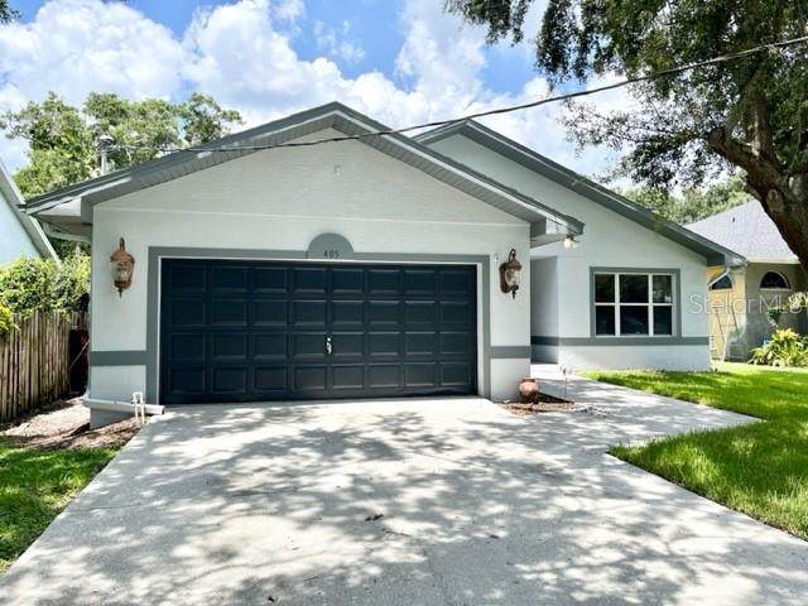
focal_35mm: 26
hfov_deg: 67.3
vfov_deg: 53.1
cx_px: 404
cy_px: 303
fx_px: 607
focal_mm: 5.1
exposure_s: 1/2179
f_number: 1.6
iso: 50
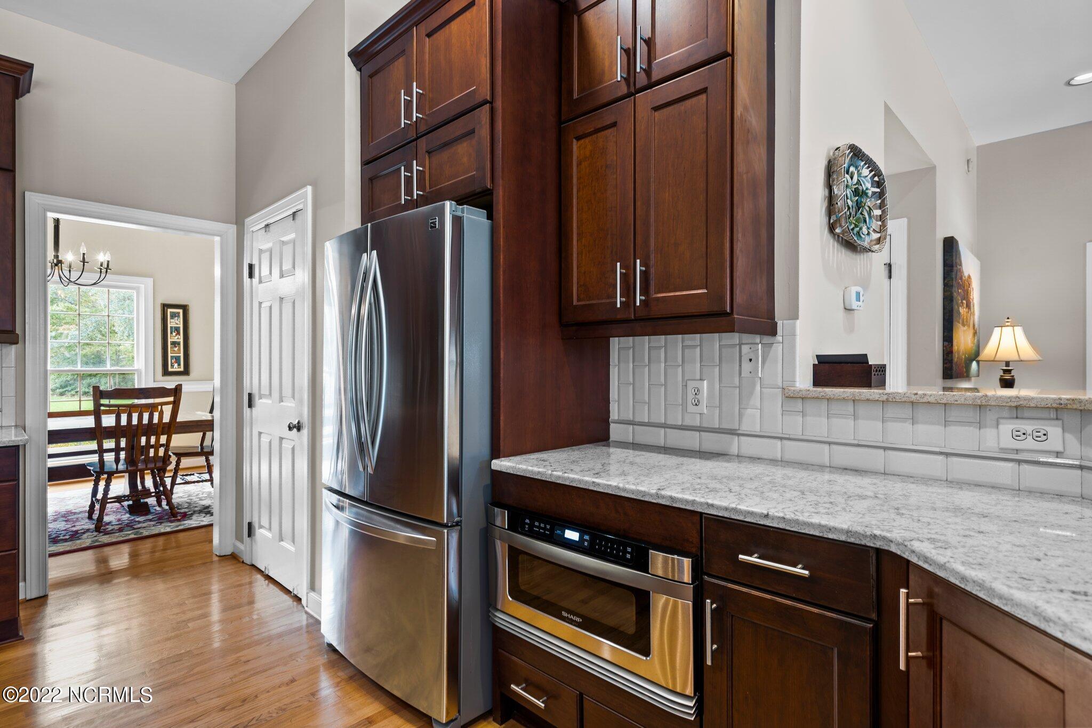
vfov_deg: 67.4
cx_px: 546
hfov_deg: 90.0
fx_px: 546
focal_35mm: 18
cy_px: 364
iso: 200
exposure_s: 1.6
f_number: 4
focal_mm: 18
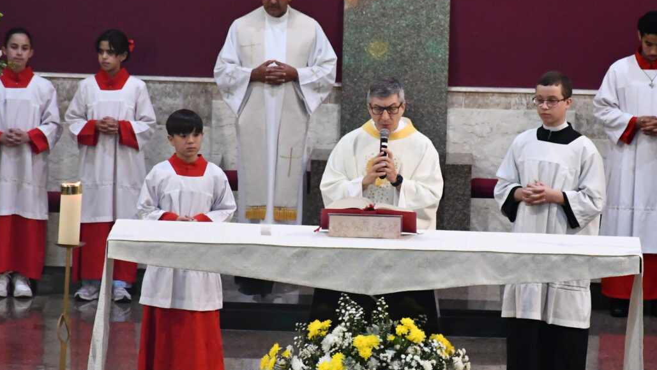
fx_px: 6638
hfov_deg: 5.7
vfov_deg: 3.2
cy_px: 206
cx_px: 414
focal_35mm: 381
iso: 3600
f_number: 5.6
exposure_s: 1/125
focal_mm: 130
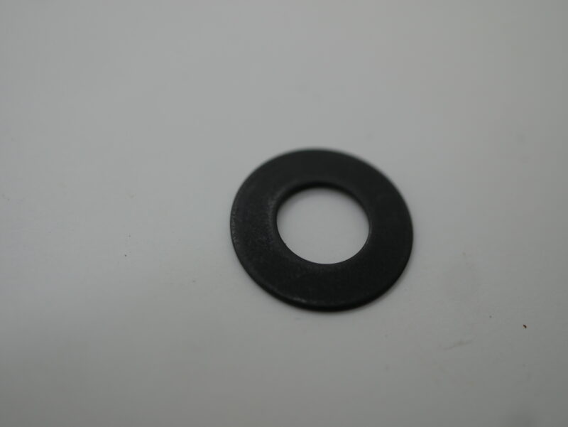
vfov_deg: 24.4
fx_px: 985
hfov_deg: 32.2
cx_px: 284
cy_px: 214
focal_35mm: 60
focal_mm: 30
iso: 250
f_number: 2.8
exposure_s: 1/125
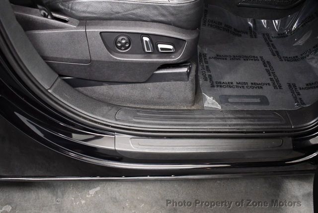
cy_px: 106
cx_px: 159
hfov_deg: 53.1
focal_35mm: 36
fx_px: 319
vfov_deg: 37.0
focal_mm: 18
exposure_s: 1/80
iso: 3200
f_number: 3.5
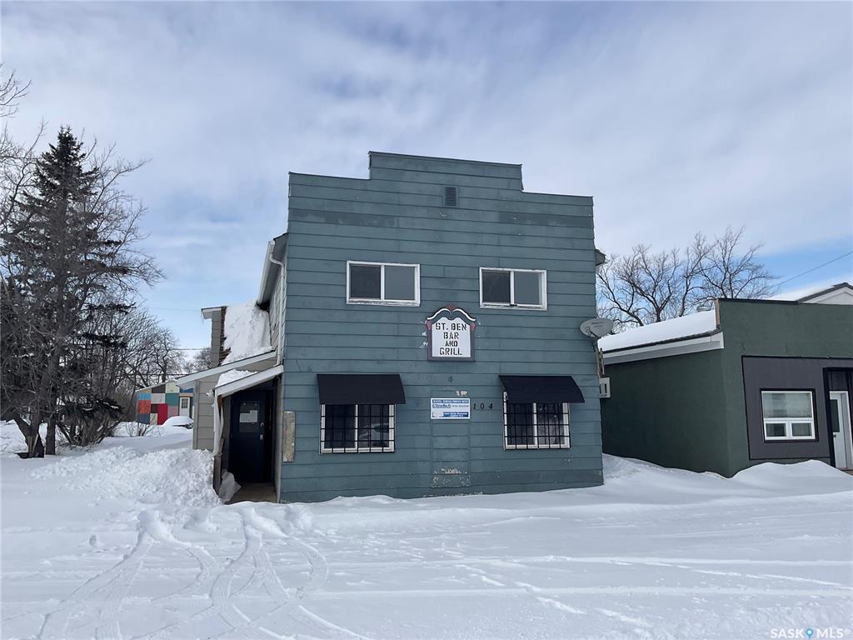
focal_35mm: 29
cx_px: 426
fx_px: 715
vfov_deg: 48.2
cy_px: 320
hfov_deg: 61.7
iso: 16
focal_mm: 3
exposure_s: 1/4065
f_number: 1.8
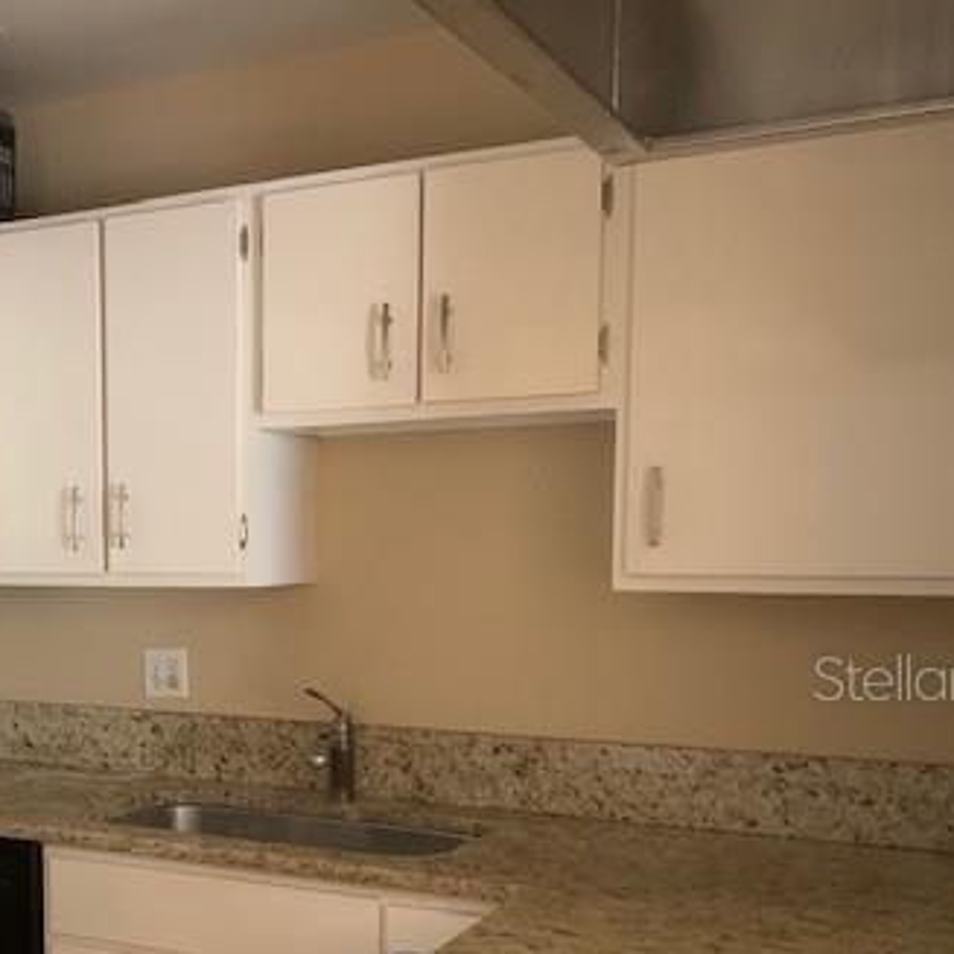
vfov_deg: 36.9
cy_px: 677
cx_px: 155
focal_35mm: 45
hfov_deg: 36.0
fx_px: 1403
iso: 500
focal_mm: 4.25
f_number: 1.8
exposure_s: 1/30
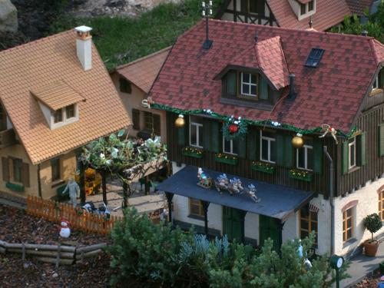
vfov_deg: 11.4
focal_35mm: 130
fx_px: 1442
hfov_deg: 15.2
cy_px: 144
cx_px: 192
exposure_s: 1/125
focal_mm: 23.5
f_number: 6.5
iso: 125
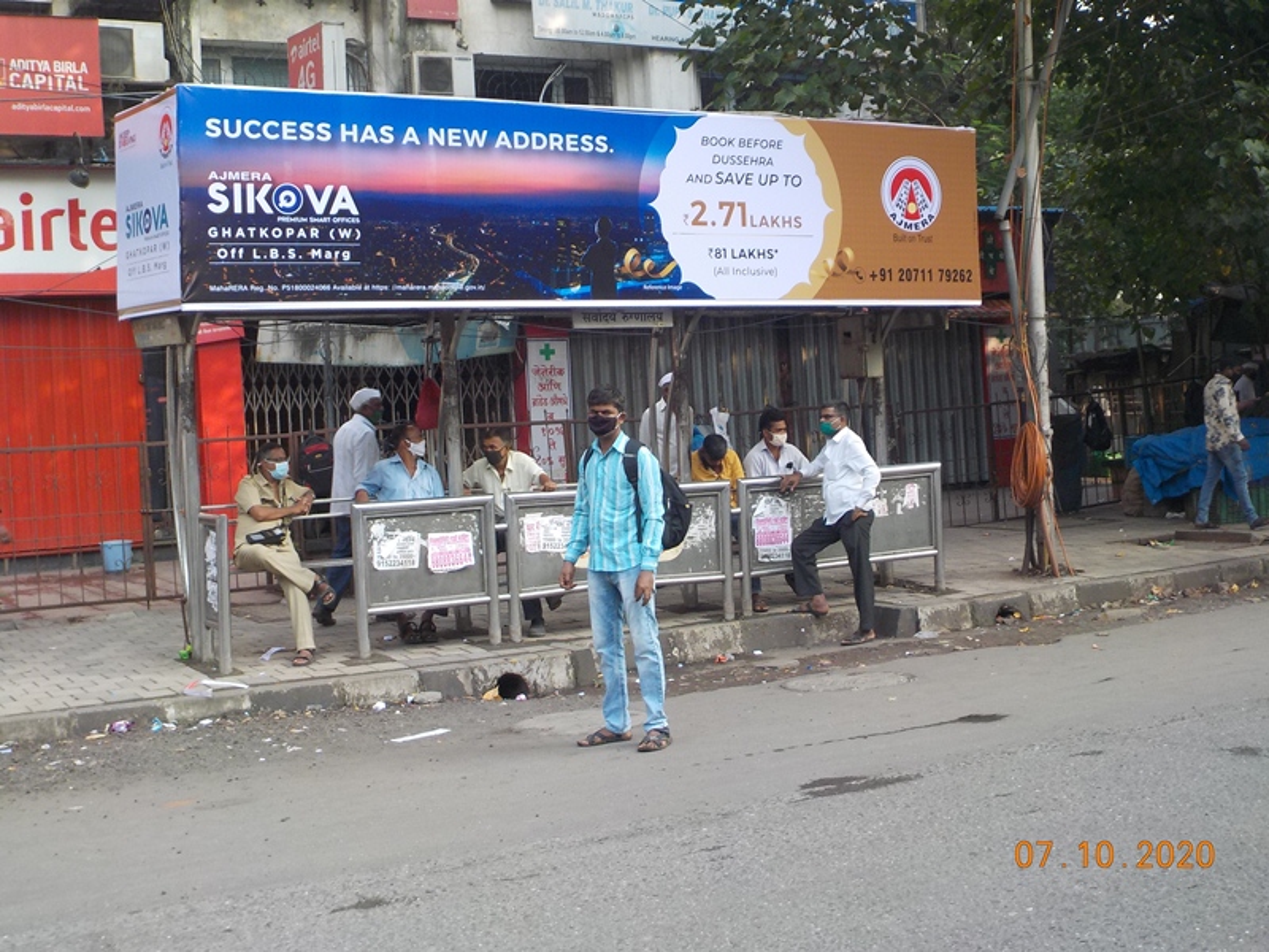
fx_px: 1723
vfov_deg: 30.9
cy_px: 476
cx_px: 634
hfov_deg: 40.4
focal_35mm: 47
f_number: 4.2
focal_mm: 6.4
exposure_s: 1/100
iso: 125
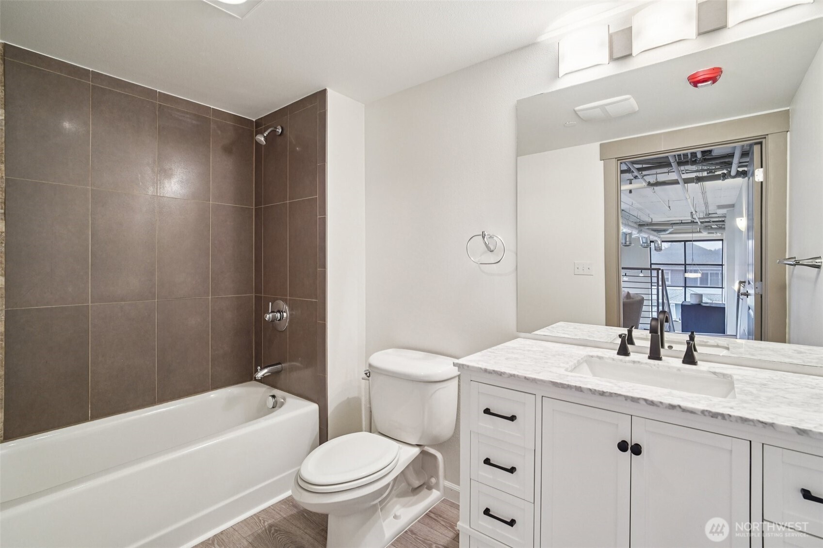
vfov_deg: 73.7
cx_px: 412
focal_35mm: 16
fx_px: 366
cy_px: 274
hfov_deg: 96.7
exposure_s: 1/13
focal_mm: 16
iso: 1600
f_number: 8
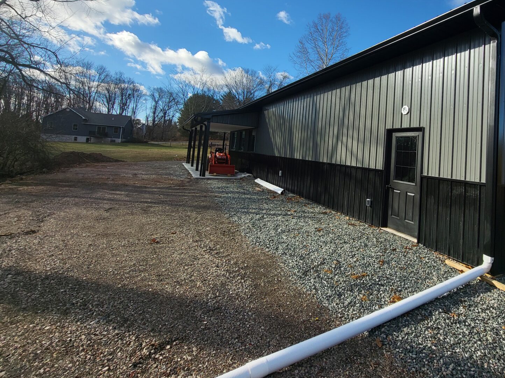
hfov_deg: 85.7
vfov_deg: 69.8
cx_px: 322
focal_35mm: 18
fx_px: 263
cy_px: 130
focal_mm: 1.74
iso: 32
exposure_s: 1/1953
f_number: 2.2
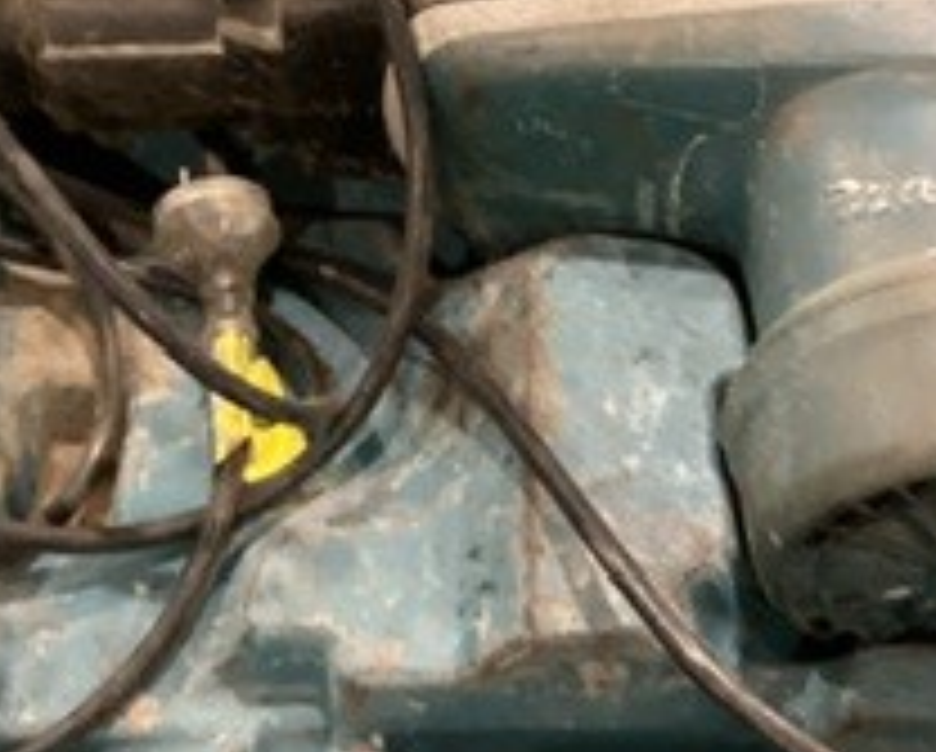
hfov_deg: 20.5
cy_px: 95
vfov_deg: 16.4
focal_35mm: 93
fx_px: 2580
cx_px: 562
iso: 400
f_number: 2.4
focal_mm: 3.3
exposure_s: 1/40
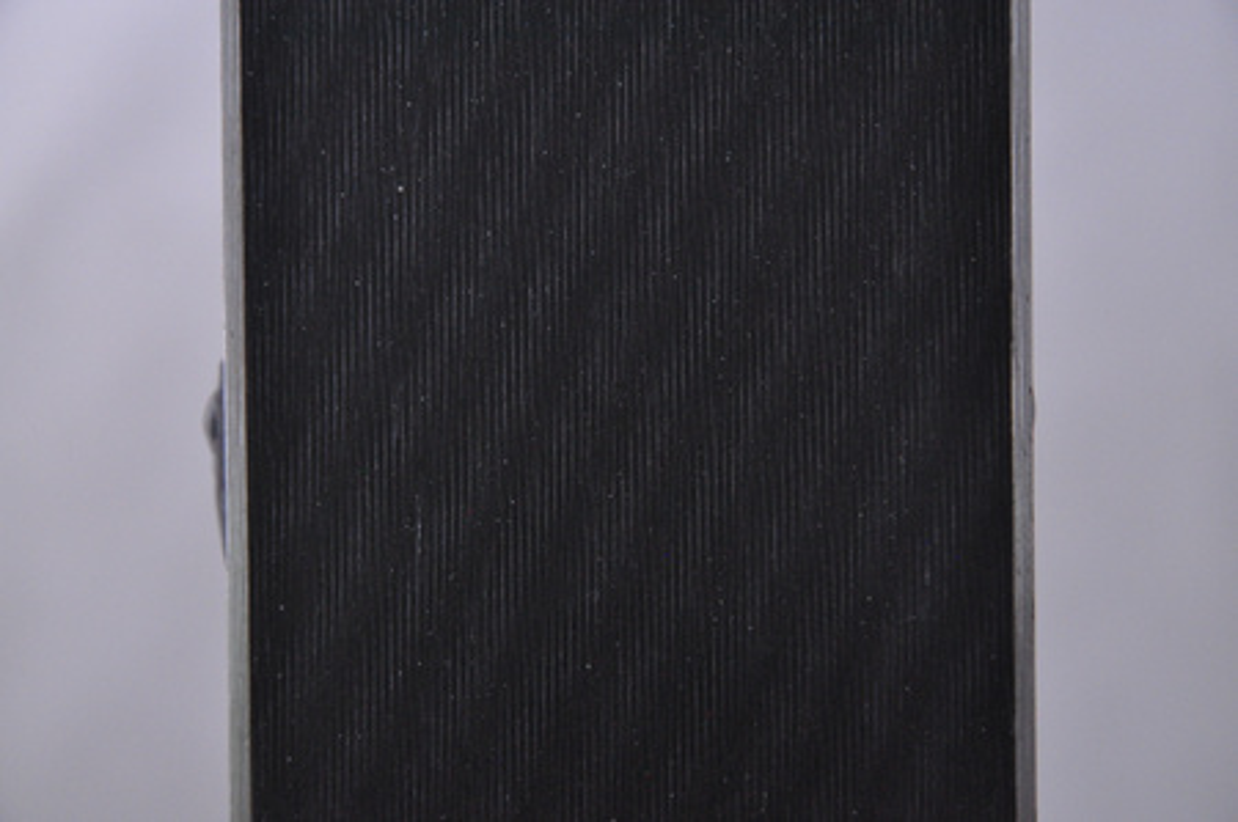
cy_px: 411
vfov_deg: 8.7
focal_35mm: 158
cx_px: 619
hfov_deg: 13.1
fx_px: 5410
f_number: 9.5
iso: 3200
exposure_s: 1/125
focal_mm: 105
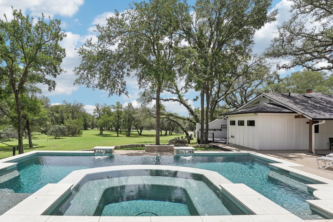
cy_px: 121
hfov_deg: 92.9
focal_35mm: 17
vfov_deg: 70.3
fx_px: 157
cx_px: 148
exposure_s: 1/2500
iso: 800
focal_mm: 14
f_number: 8
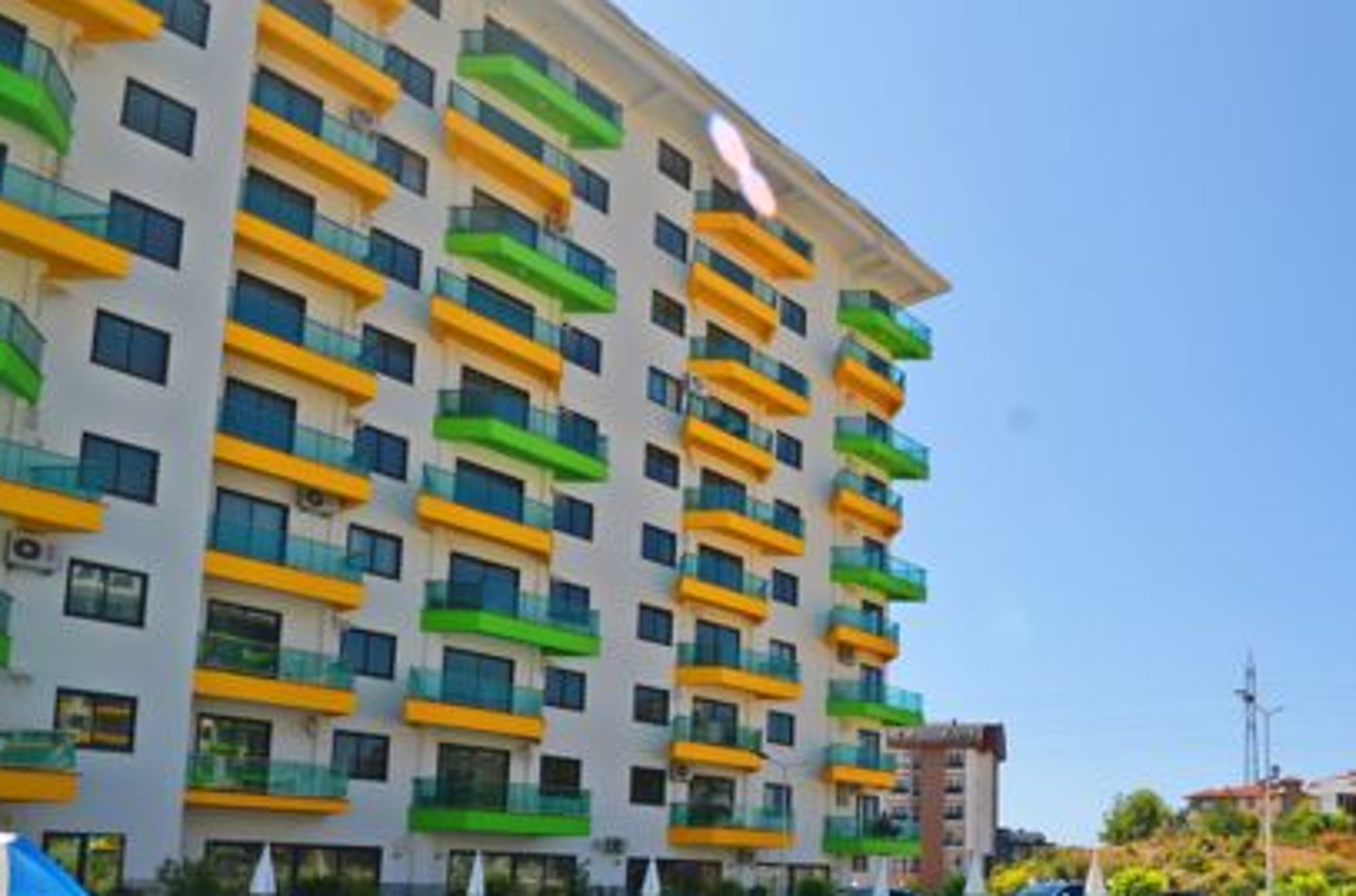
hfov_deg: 62.4
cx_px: 1124
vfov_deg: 45.6
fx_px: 977
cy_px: 773
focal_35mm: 26
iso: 100
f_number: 10
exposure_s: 1/250
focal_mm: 10
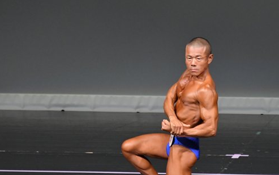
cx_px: 199
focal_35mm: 601
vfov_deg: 2.2
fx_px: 4569
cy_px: 119
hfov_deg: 3.5
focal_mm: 250
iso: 4000
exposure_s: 1/400
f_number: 5.6
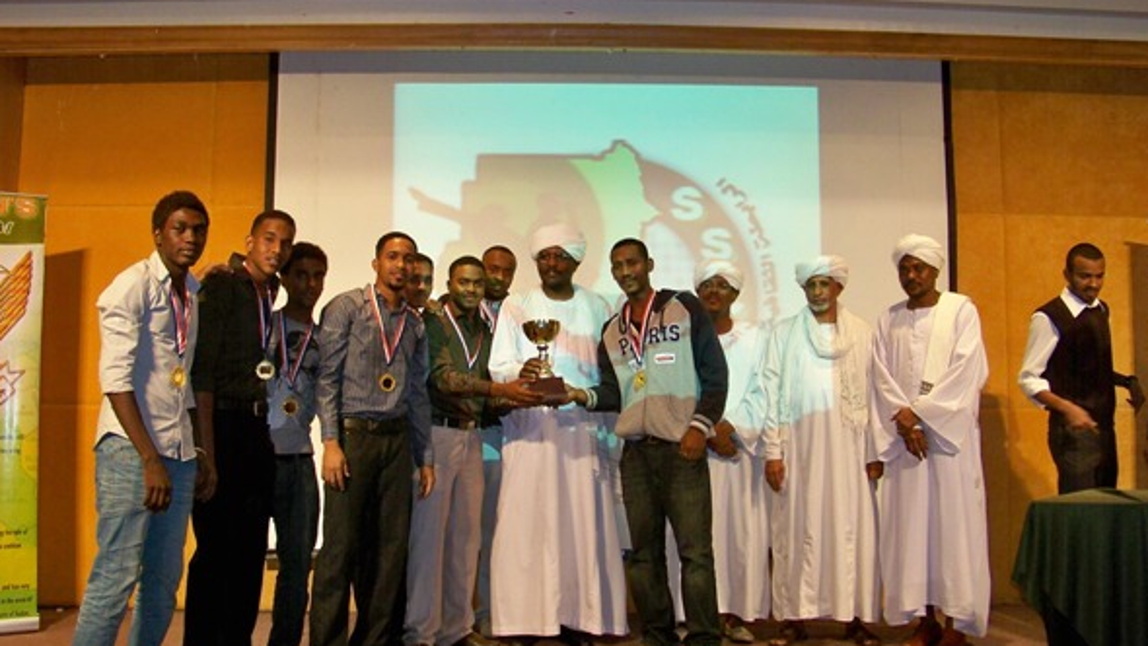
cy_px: 329
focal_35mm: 39
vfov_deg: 30.4
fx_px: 1187
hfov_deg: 51.6
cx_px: 555
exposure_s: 1/30
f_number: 2.8
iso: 200
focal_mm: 5.85
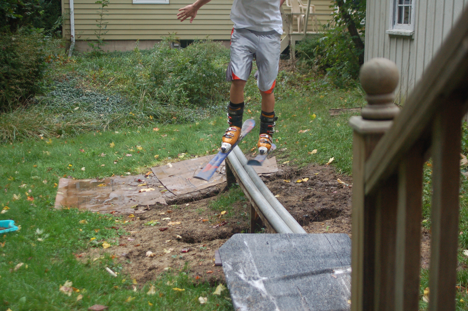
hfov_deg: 36.9
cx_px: 234
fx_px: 701
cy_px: 156
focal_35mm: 54
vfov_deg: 25.0
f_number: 3.2
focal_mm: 36
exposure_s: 1/400
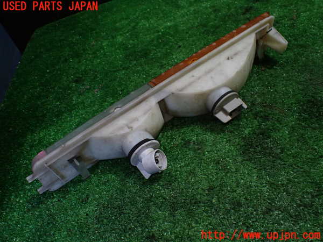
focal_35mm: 30
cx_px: 162
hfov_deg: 60.0
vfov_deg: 46.8
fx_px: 280
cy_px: 121
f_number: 2.3
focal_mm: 5.4
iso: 400
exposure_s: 1/125
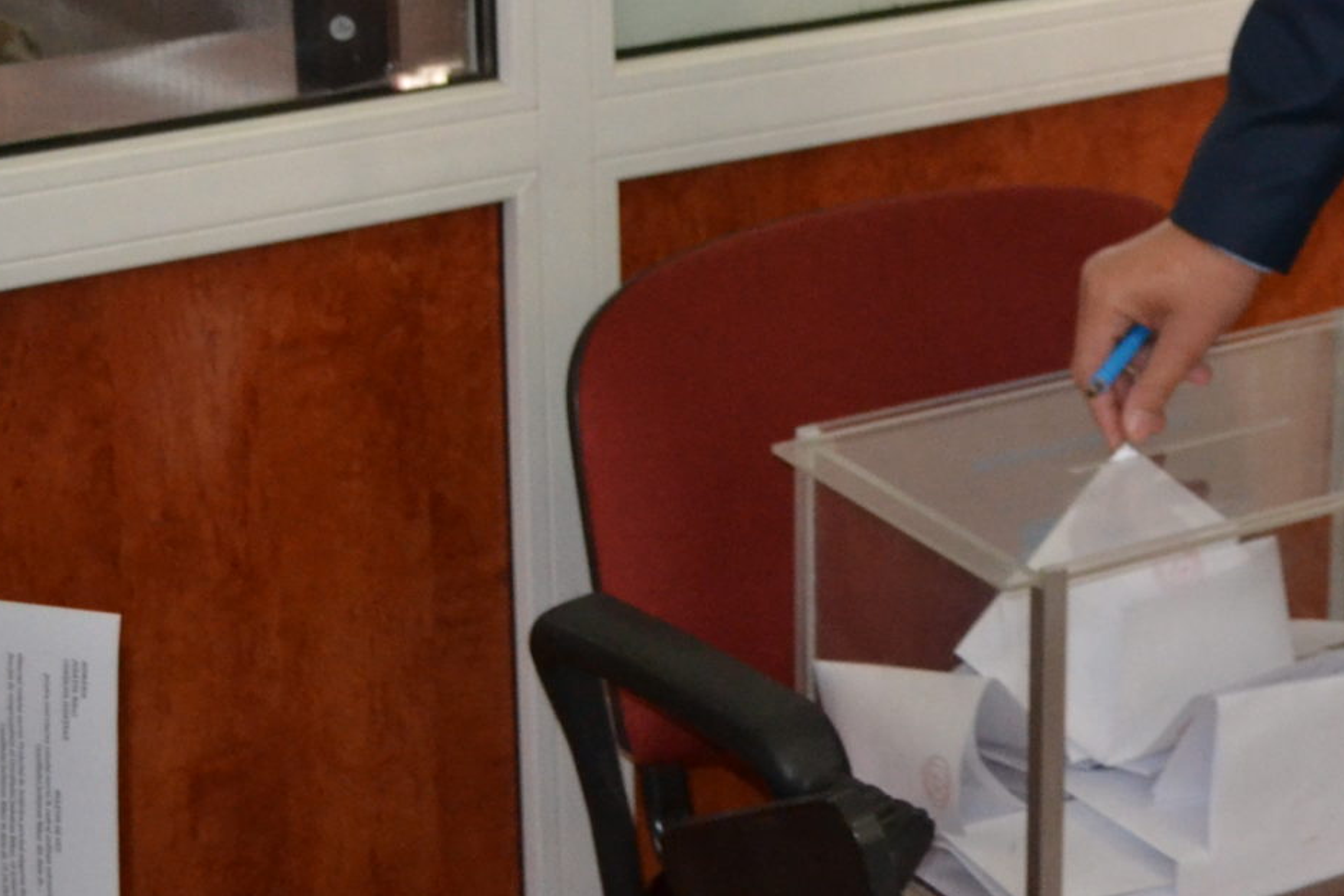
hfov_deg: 17.9
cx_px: 1731
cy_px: -130
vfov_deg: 12.5
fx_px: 3994
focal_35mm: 107
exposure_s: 1/60
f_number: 4.2
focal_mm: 26
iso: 1800
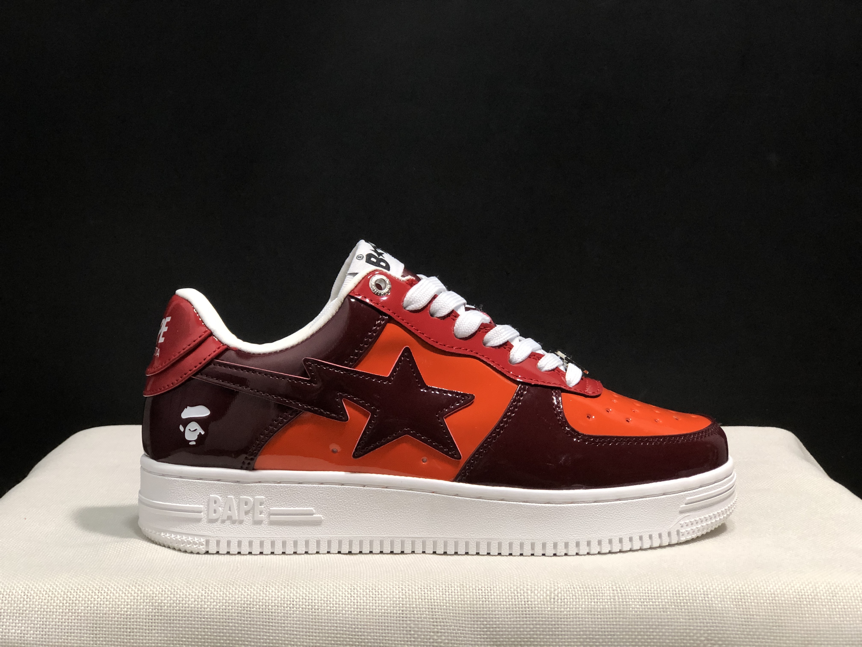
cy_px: 324
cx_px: 431
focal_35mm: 57
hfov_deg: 33.8
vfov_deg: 25.7
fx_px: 1419
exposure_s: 1/30
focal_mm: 6.6
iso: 80
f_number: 2.8
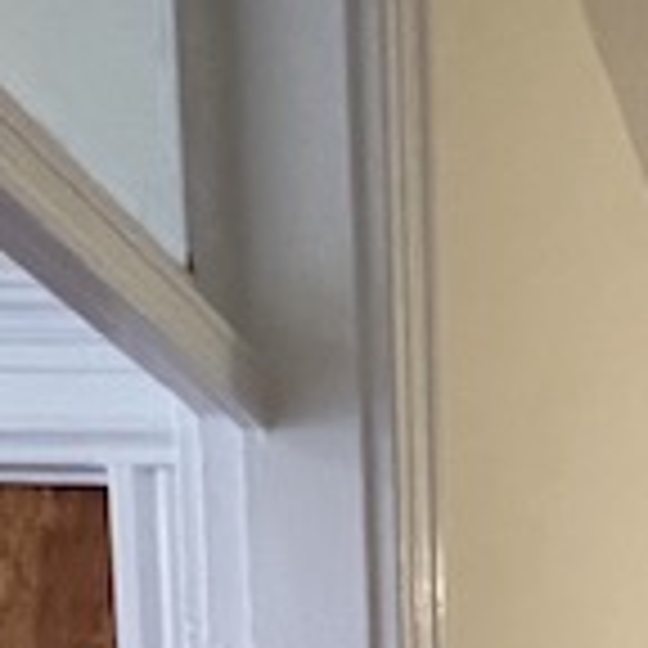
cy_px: 1274
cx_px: 936
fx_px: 1355
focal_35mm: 64
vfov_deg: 18.4
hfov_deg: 22.6
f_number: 1.8
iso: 250
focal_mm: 1.57
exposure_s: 1/120
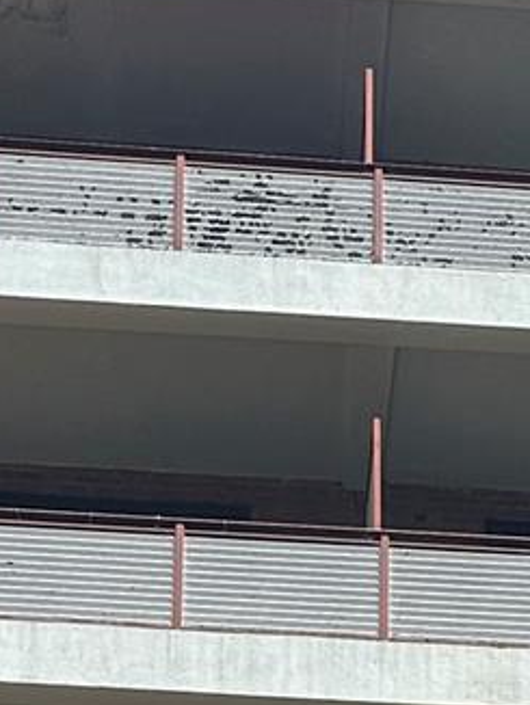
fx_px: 2304
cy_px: 1564
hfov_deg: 13.1
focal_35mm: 113
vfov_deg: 13.7
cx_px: 394
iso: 80
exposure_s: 1/3861
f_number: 1.78
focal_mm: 6.86
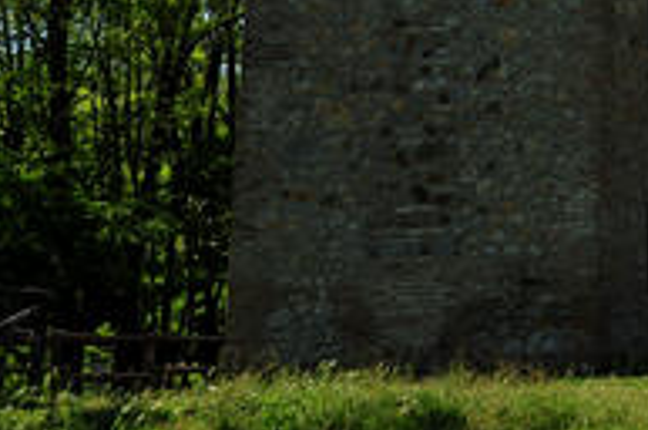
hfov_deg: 17.3
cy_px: -228
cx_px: 920
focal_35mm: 109
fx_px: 1959
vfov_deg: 11.9
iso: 200
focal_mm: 35
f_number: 9
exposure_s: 1/320
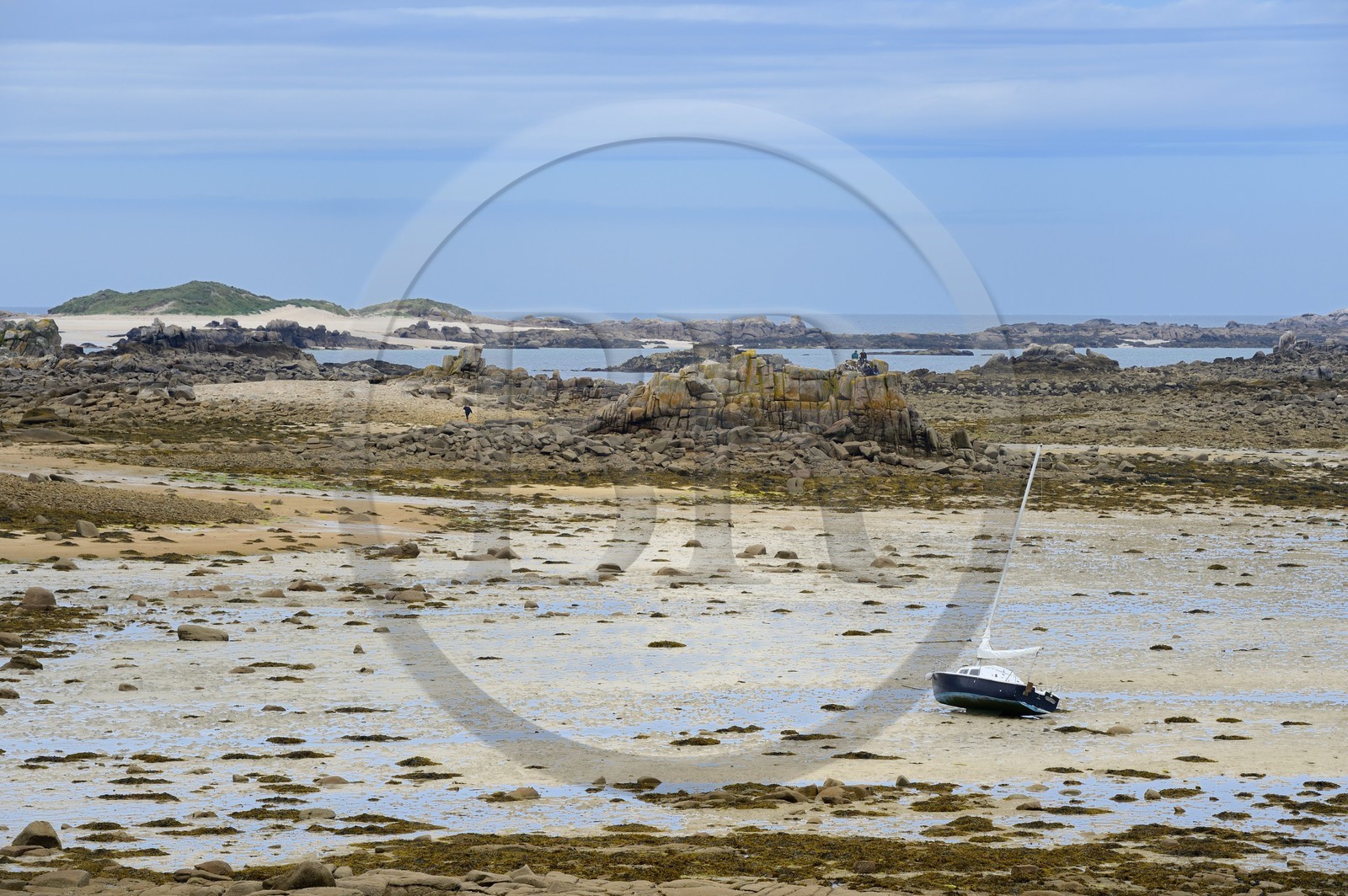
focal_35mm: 170
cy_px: 448
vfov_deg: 8.1
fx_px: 6360
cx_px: 674
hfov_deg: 12.1
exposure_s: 1/250
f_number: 13
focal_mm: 170
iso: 200
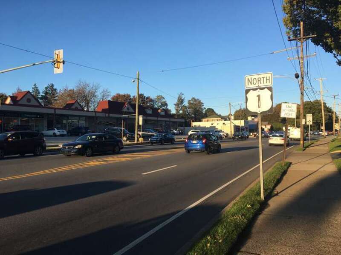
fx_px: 286
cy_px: 128
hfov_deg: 61.7
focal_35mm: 29
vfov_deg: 48.2
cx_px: 170
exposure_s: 1/739
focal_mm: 4.15
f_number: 2.2
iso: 25
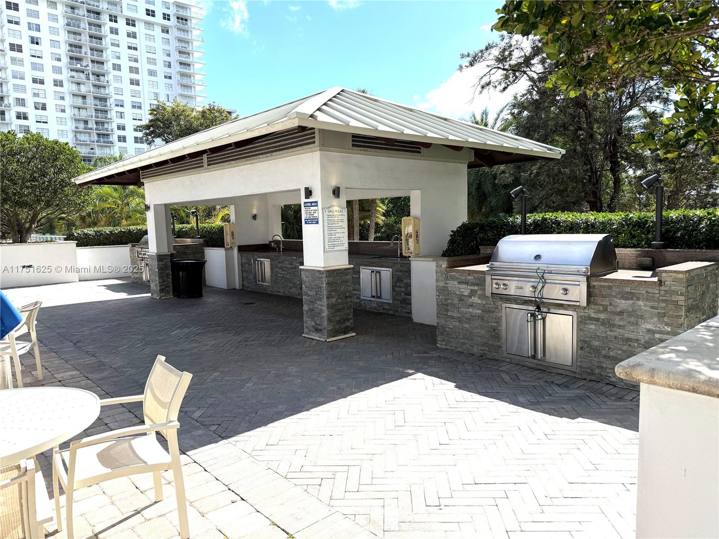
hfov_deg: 71.6
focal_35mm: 24
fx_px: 498
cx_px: 360
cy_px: 270
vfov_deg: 56.8
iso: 100
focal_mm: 6.76
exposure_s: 1/6173
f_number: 1.78
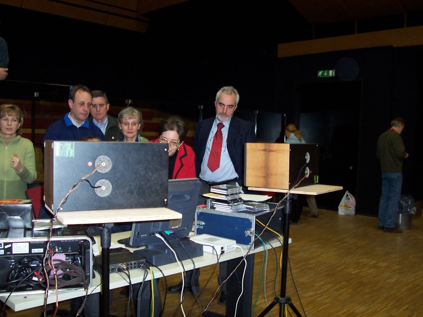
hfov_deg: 50.1
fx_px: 452
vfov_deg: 38.7
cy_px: 158
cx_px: 212
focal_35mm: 37
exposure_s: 1/60
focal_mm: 5.6
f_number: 2.8
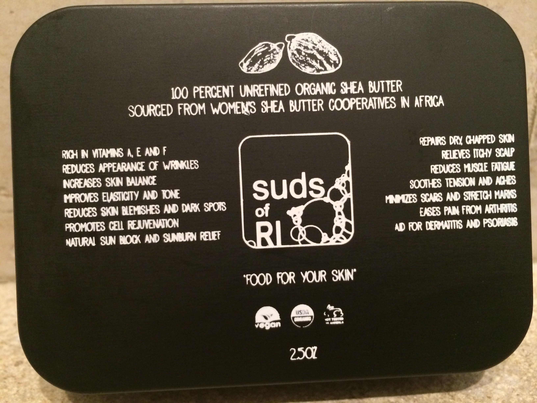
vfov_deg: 46.8
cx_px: 268
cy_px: 202
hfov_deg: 60.0
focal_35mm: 30
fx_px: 465
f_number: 2.2
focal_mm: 4.12
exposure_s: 1/17
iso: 320
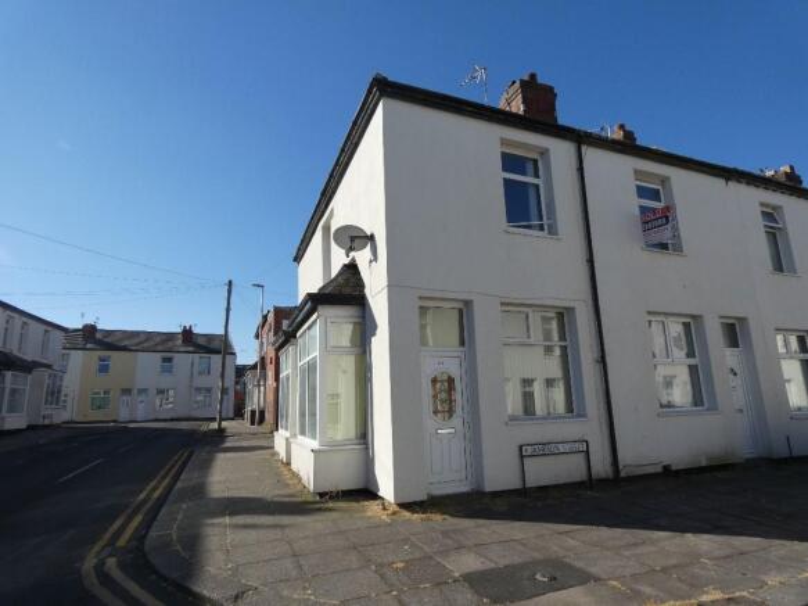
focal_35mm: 20
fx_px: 467
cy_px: 303
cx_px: 404
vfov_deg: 66.0
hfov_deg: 81.8
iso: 80
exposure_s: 1/1000
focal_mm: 3.6
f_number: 3.5
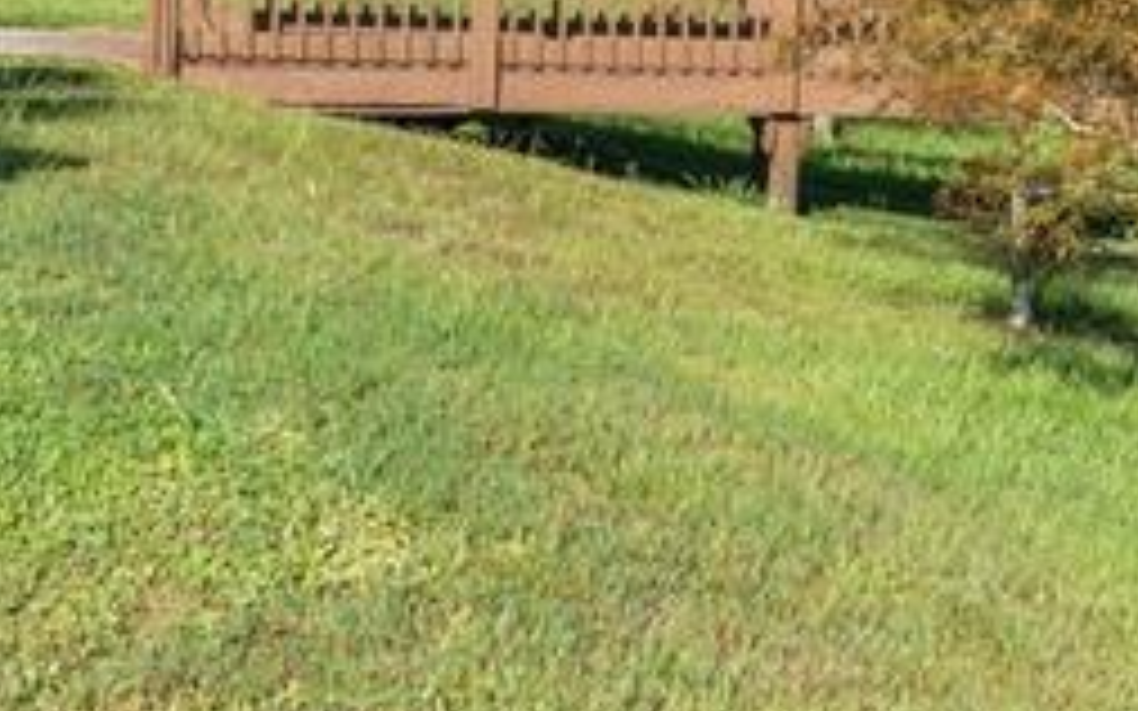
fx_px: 2946
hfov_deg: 17.5
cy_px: -315
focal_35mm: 95
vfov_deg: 13.1
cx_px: 2083
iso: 100
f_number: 10
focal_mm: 23
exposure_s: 1/200
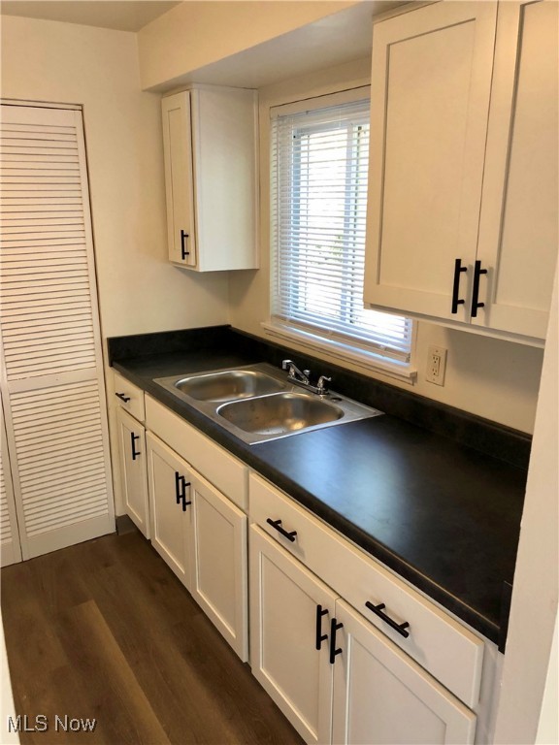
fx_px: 603
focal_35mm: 28
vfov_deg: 63.4
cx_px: 280
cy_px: 372
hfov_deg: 49.7
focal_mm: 4
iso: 40
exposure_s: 1/30
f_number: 1.8
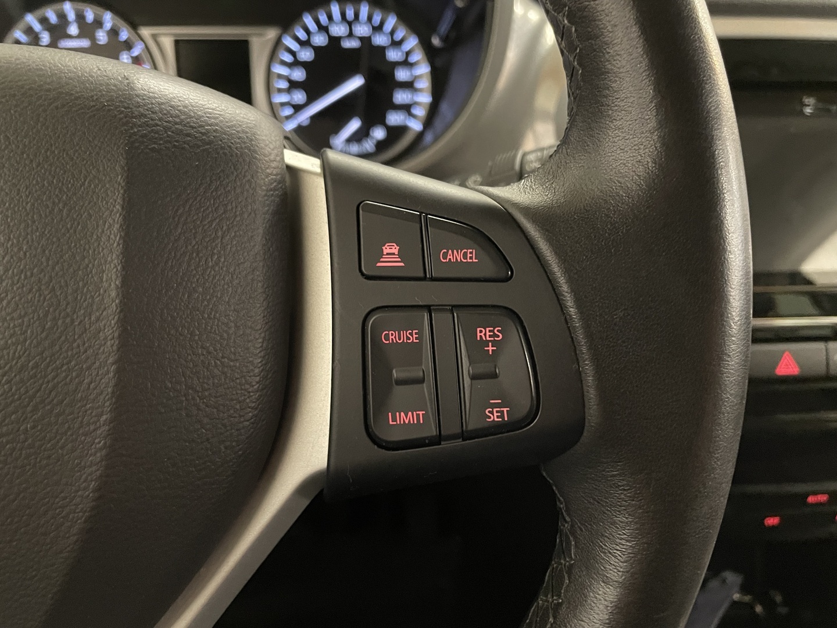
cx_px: 418
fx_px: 629
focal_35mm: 26
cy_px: 314
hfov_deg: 67.3
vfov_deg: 53.1
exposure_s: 1/25
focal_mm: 4.2
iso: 640
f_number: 1.6
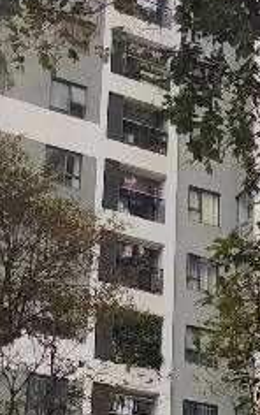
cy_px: 368
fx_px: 1142
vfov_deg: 20.2
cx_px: 278
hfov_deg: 12.8
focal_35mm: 101
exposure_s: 1/882
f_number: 2.2
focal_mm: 1.91
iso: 50
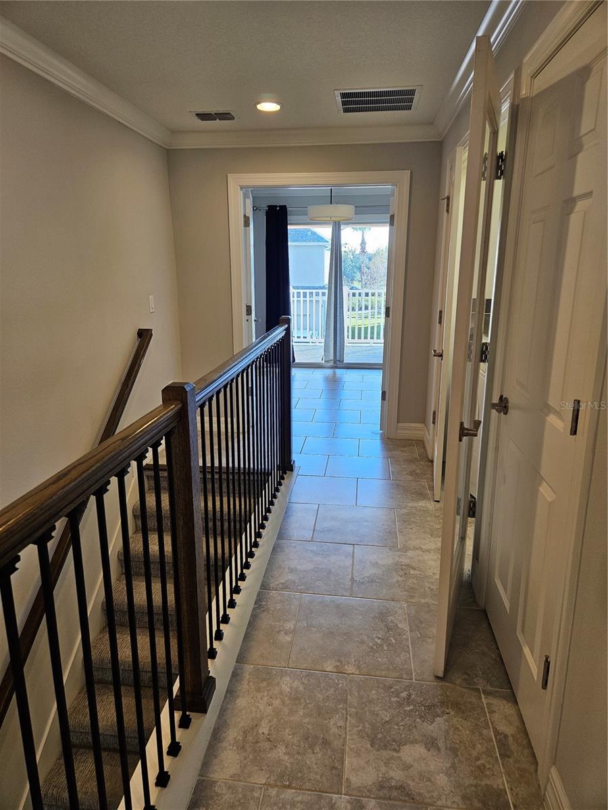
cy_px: 405
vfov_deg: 73.9
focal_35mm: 23
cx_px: 304
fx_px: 539
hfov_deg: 58.9
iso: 125
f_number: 1.8
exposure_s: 1/120
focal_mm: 5.4
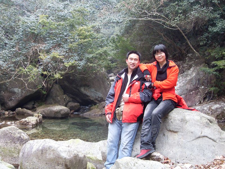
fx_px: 240
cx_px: 112
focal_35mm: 37
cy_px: 84
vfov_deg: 38.7
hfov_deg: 50.1
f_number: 2.8
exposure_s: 1/45
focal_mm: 6.3
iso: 100
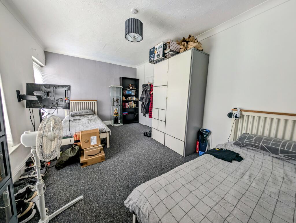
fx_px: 103
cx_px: 148
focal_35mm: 12
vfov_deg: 94.6
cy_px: 112
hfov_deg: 110.5
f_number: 1.95
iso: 69
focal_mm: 2.23
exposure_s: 1/15
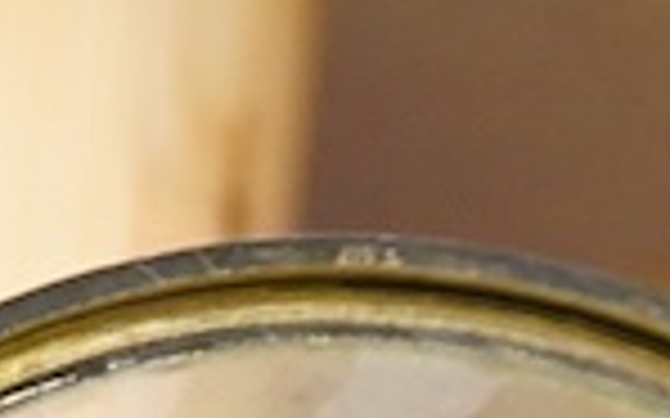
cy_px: 1187
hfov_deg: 5.9
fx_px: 6315
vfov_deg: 3.7
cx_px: 1567
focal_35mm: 346
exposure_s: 1/160
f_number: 5
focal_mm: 30
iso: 2500
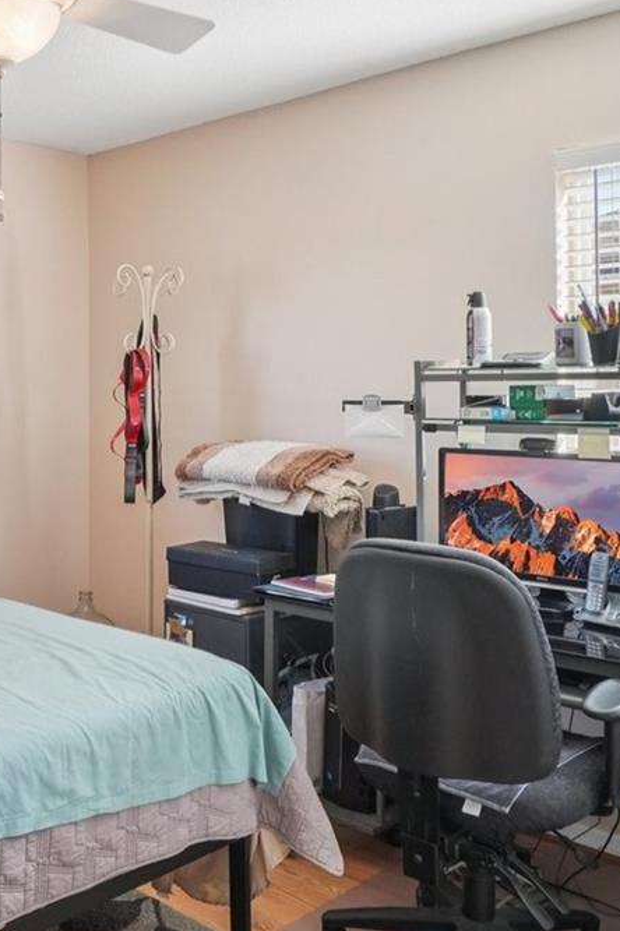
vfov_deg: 53.0
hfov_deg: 34.2
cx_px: 27
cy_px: 413
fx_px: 931
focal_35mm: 36
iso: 500
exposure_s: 1/30
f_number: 8
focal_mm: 10
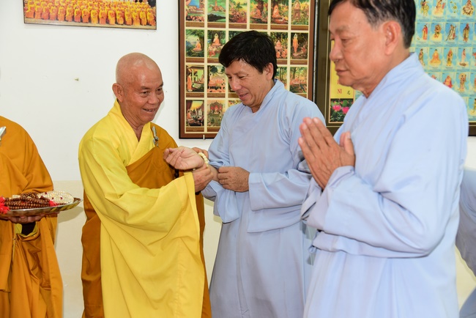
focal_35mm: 52
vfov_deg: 26.0
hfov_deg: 38.2
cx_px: 238
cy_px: 159
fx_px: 688
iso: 800
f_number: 4.5
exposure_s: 1/30
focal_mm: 52
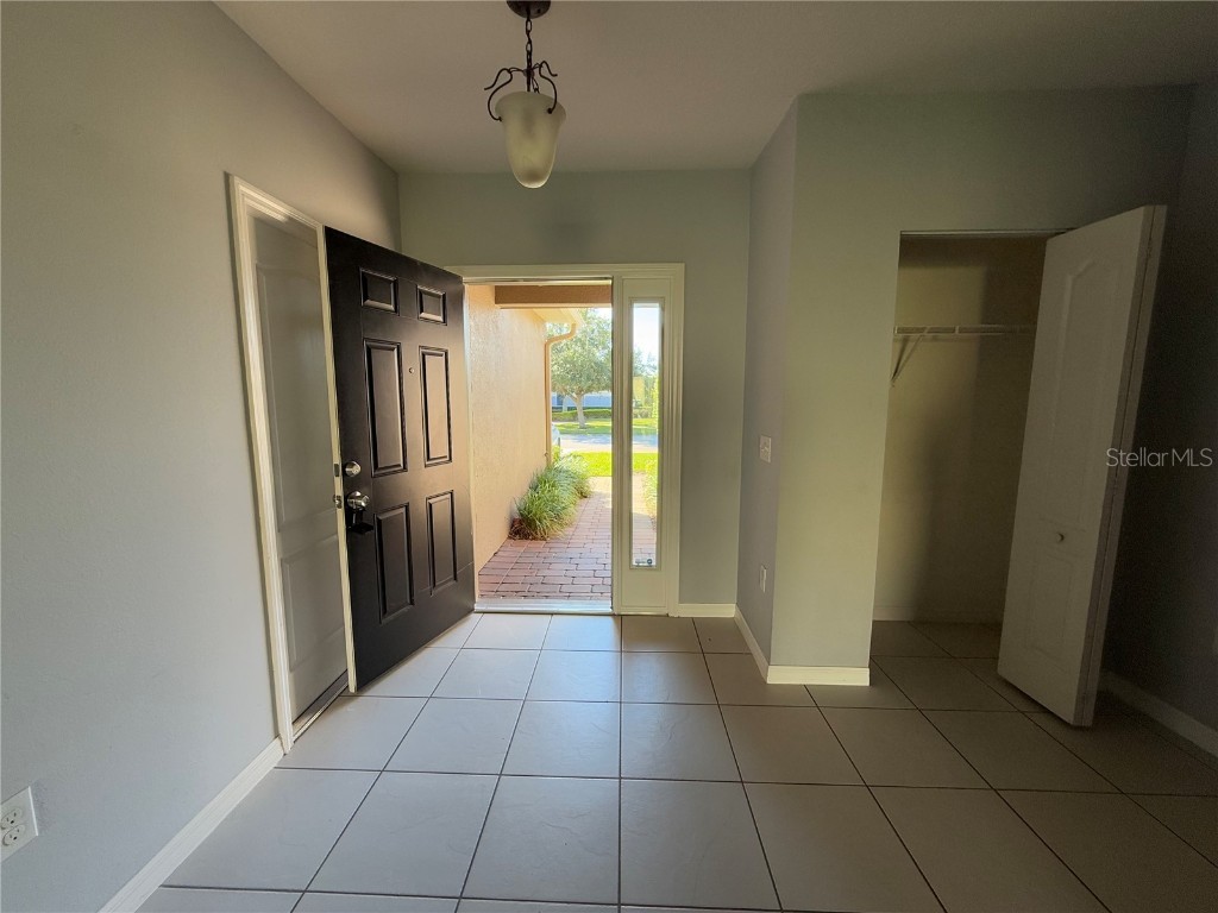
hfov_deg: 102.1
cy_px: 456
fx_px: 493
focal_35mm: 14
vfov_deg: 85.7
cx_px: 609
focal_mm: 2.22
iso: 64
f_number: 2.2
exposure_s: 1/106
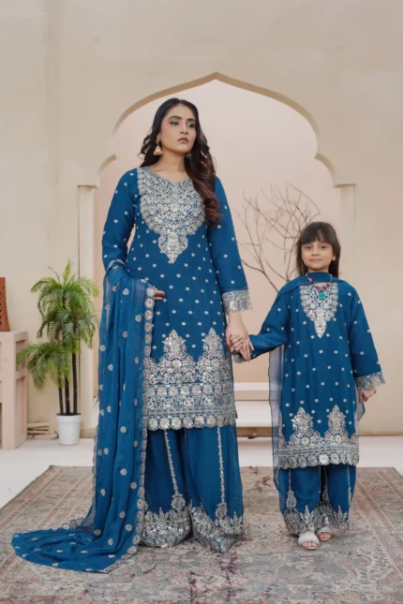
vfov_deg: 39.6
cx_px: 202
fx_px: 840
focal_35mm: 50
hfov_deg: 27.0
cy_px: 302
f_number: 5.6
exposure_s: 1/160
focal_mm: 50
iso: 100
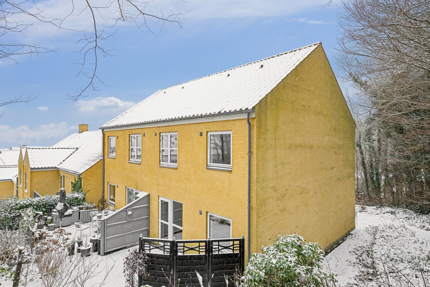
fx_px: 239
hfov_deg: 84.0
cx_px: 215
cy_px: 144
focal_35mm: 20
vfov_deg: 61.9
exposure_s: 1/100
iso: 1250
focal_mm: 20
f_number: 8
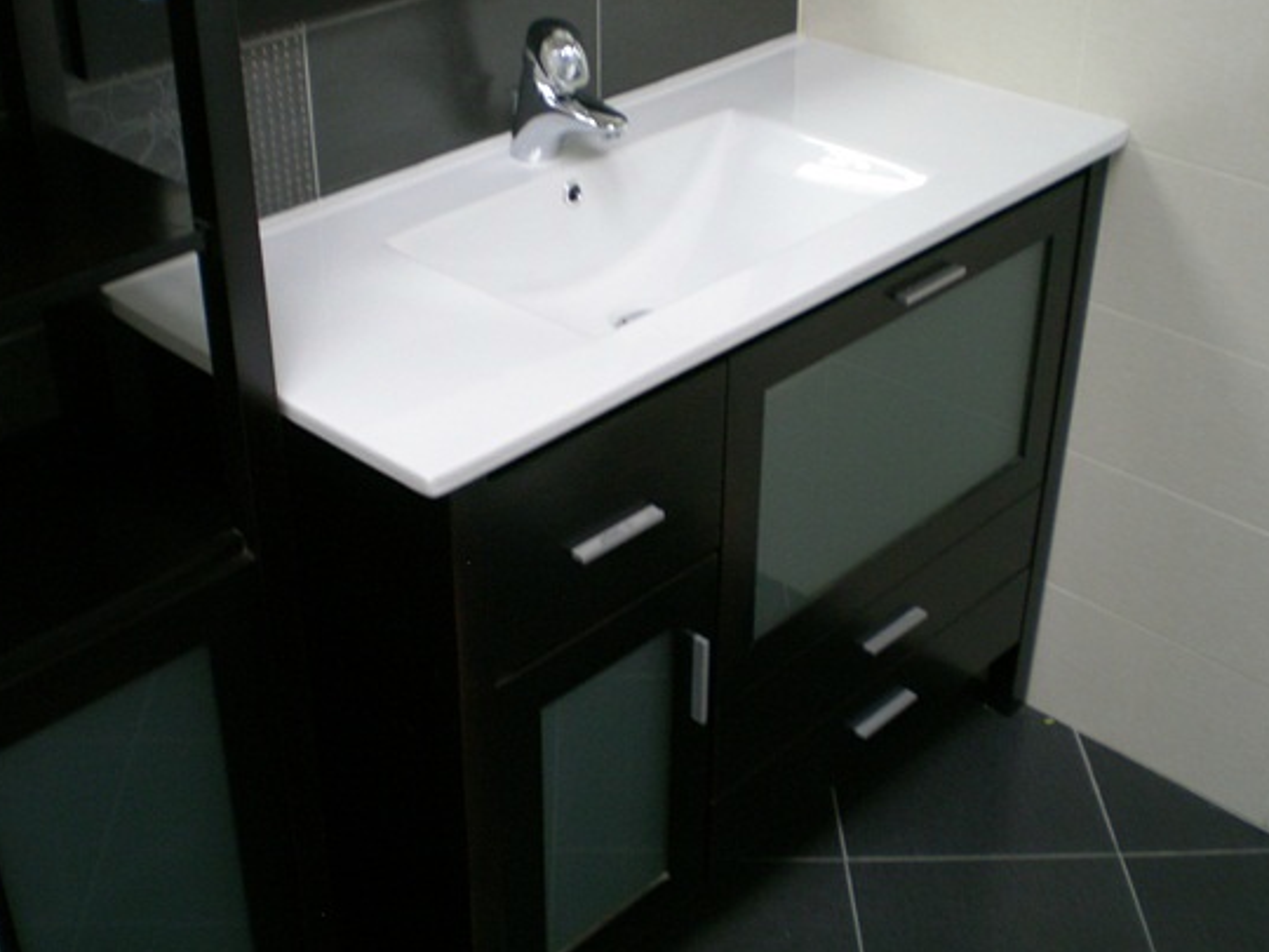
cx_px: 566
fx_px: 1650
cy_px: 433
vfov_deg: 32.2
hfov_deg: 42.0
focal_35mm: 45
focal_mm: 6.3
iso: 172
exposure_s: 1/59.8
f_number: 3.1
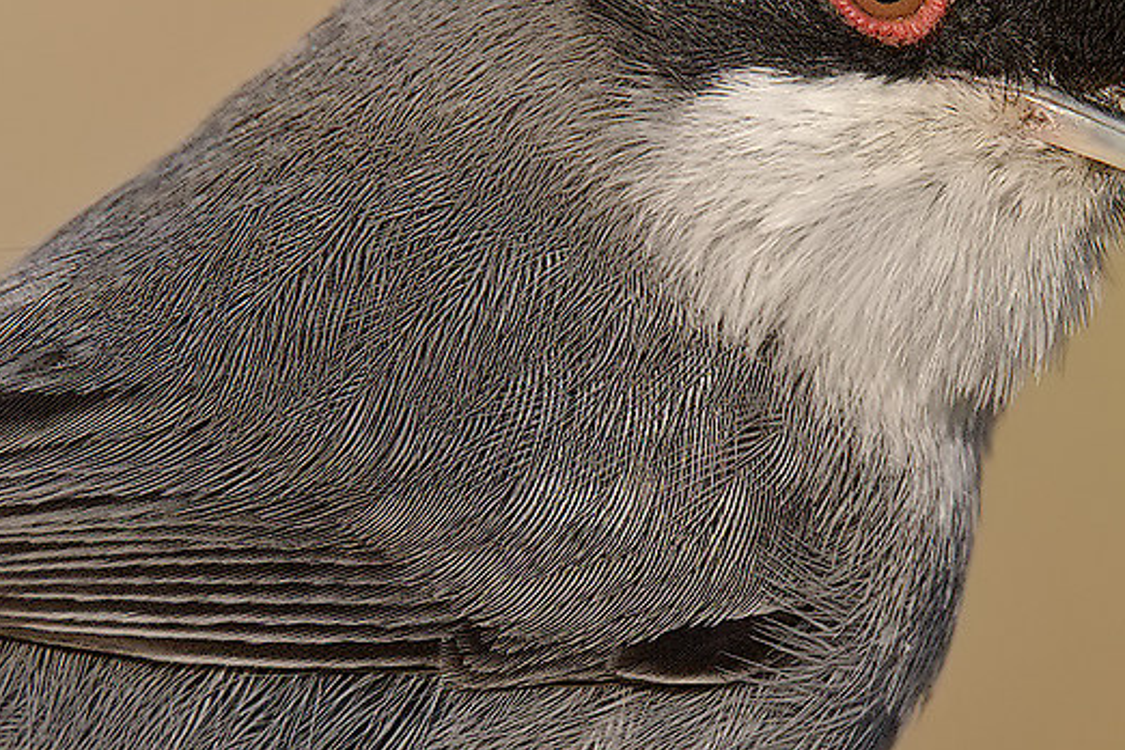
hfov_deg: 0.7
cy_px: 636
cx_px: 728
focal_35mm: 2757
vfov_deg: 0.5
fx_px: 86150
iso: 1400
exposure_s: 1/2000
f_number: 10
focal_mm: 600
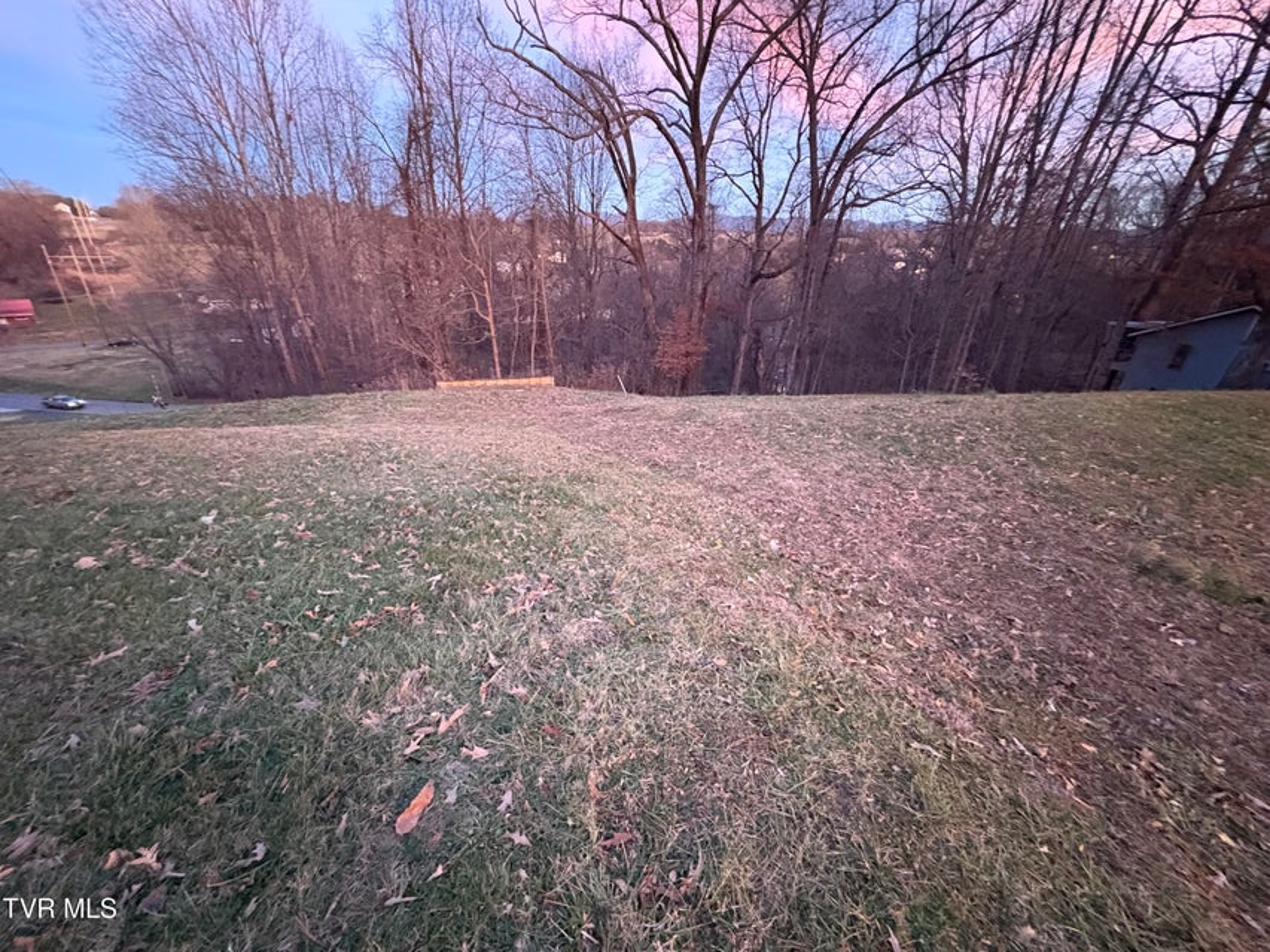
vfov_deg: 85.7
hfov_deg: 102.1
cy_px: 476
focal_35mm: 14
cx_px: 635
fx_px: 514
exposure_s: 1/40
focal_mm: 2.22
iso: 1000
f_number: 2.2
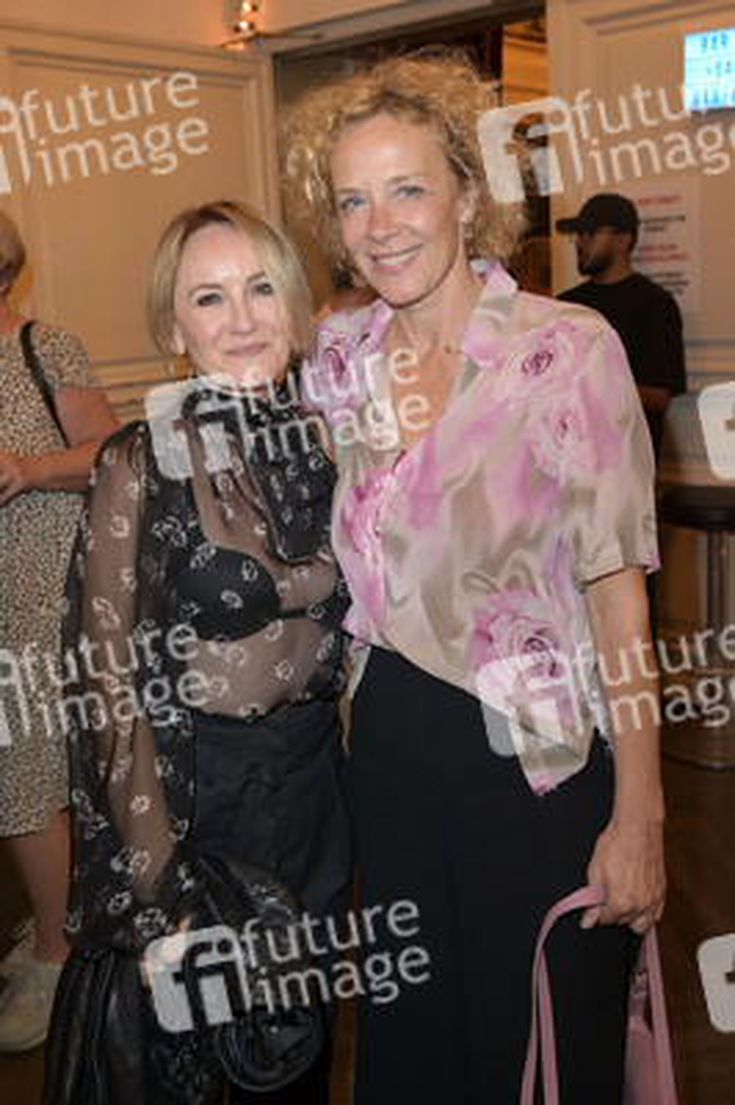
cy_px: 552
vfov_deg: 58.8
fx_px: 982
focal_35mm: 32
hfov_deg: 41.0
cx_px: 368
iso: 2000
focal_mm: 32
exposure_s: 1/40
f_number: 5
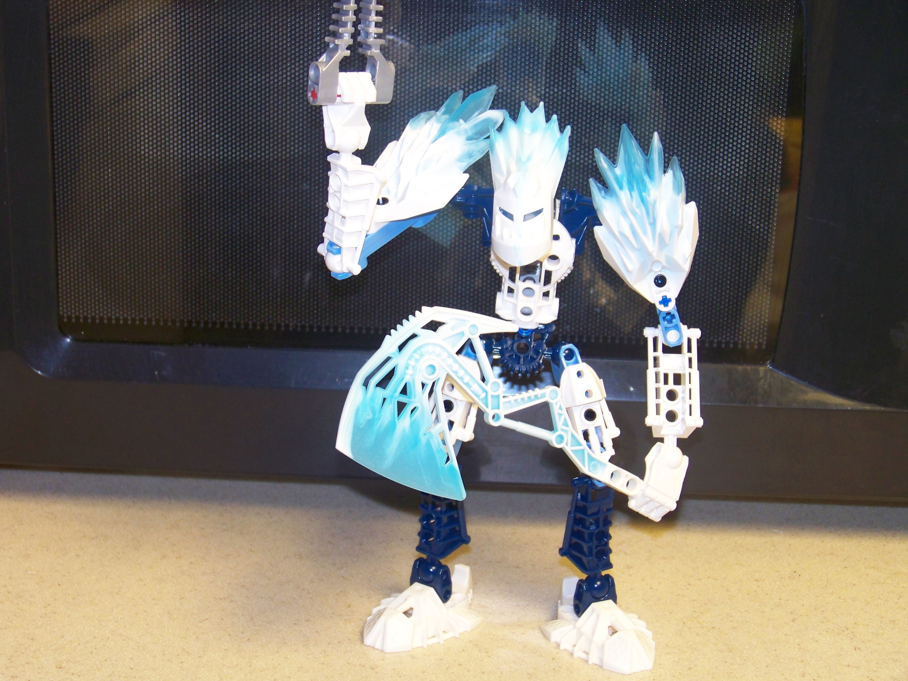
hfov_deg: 26.3
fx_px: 1941
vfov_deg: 19.9
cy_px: 340
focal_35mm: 74
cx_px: 454
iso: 200
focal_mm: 14.6
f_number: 3.2
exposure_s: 1/40
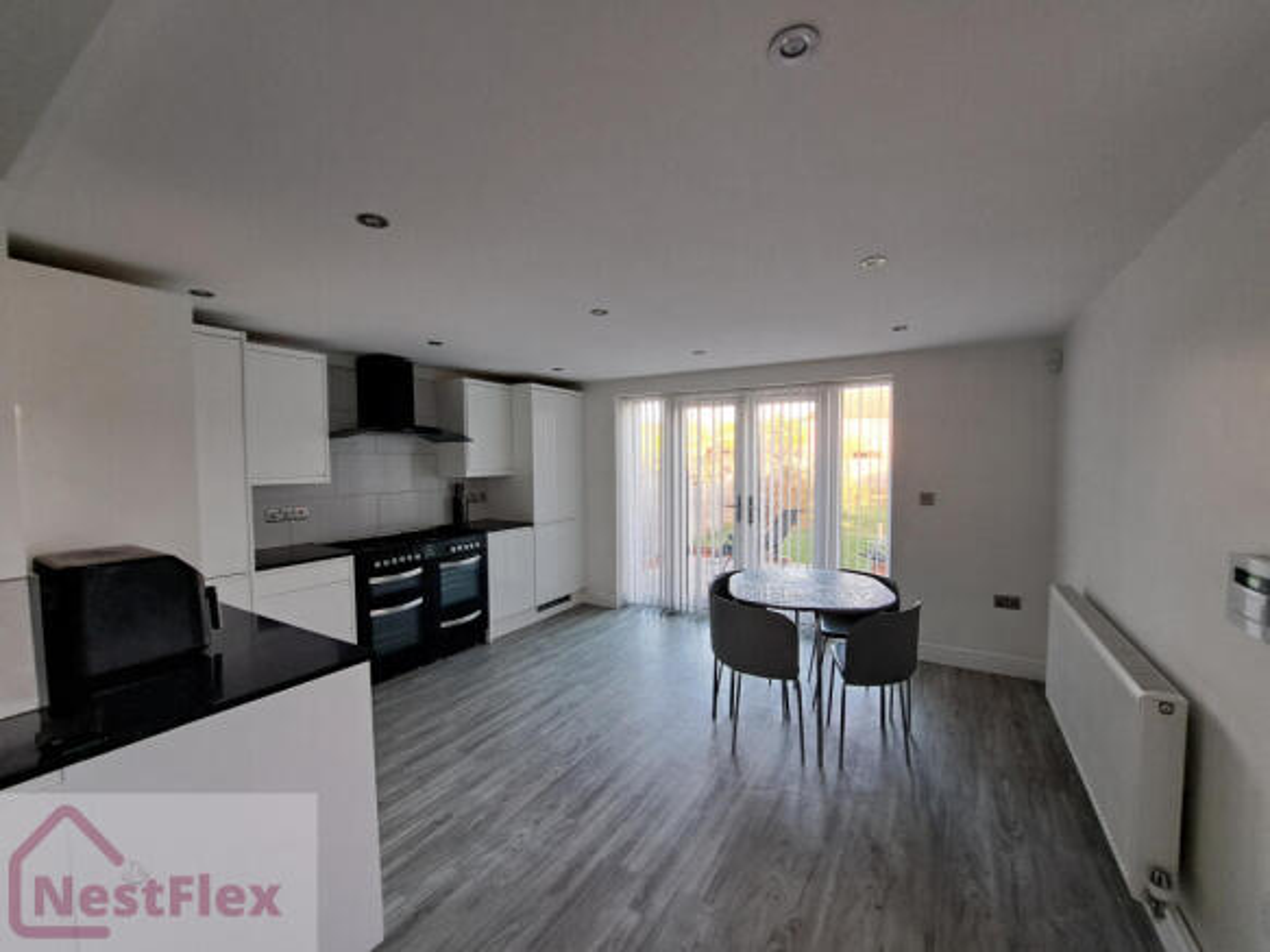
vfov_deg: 89.9
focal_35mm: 13
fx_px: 477
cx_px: 635
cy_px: 476
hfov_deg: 106.2
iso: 80
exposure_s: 1/50
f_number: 2.2
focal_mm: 1.74
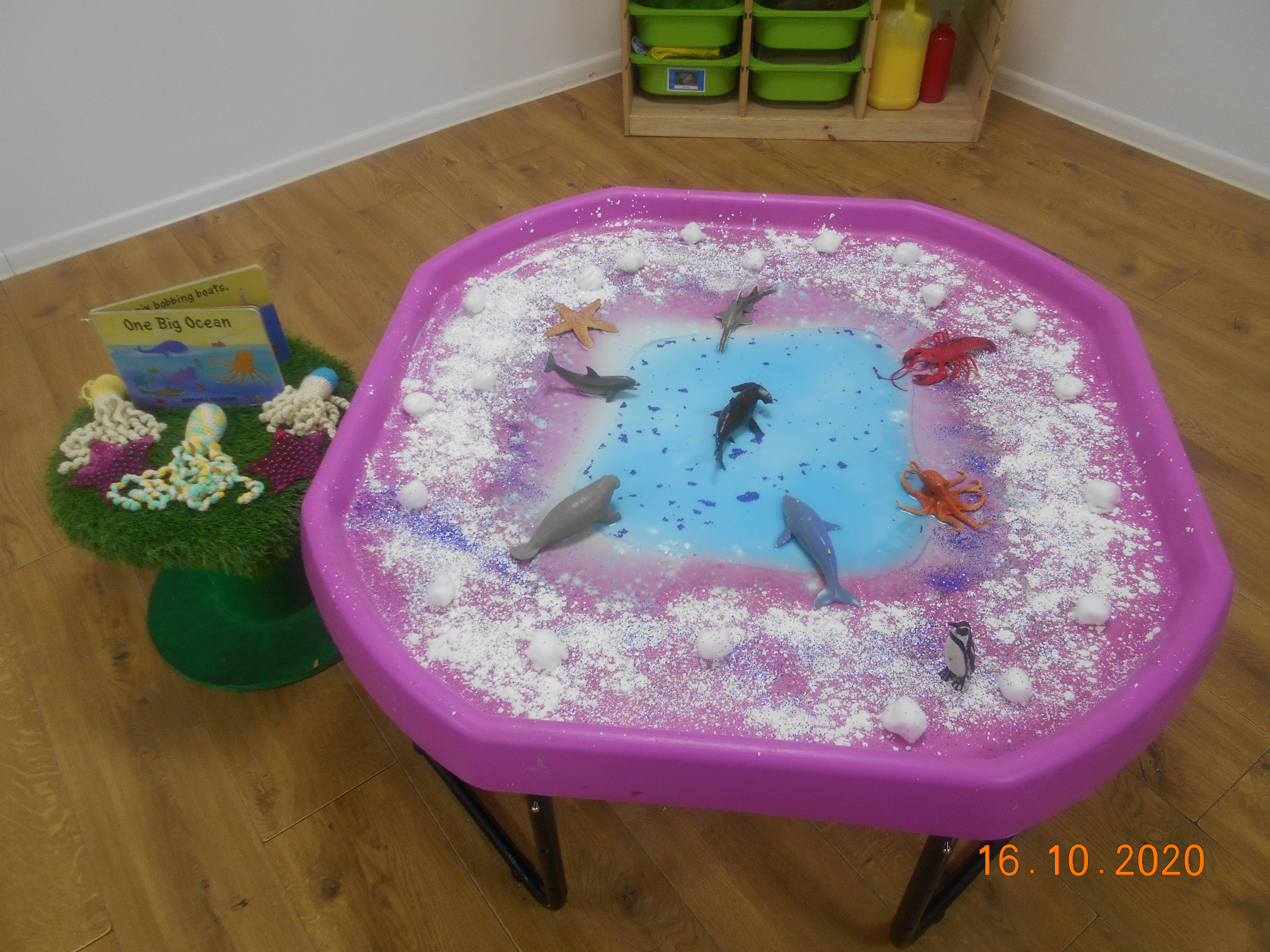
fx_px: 954
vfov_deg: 53.1
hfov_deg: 67.3
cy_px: 476
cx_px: 635
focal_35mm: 26
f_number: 3.2
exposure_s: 1/30
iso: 110
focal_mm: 4.6
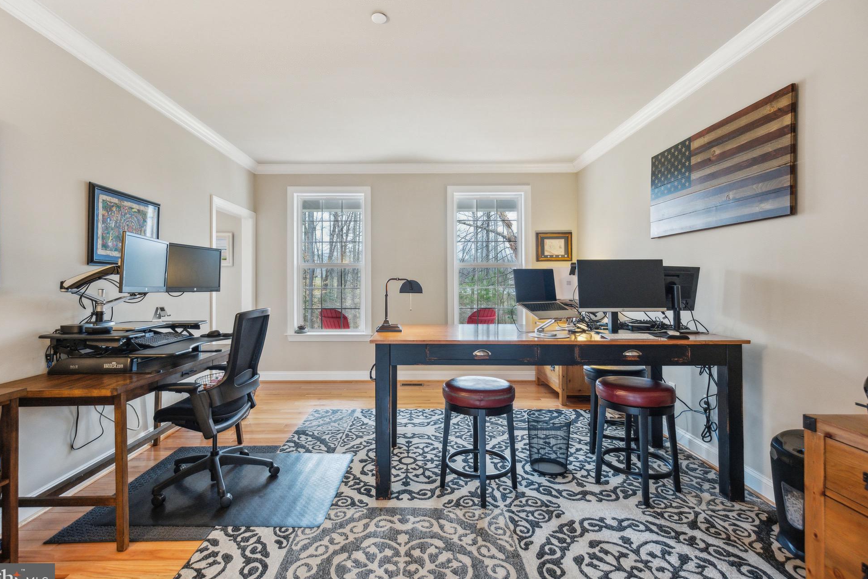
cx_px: 416
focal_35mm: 17
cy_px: 289
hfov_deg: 93.2
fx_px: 410
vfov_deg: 70.4
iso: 1250
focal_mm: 16
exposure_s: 1/125
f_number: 5
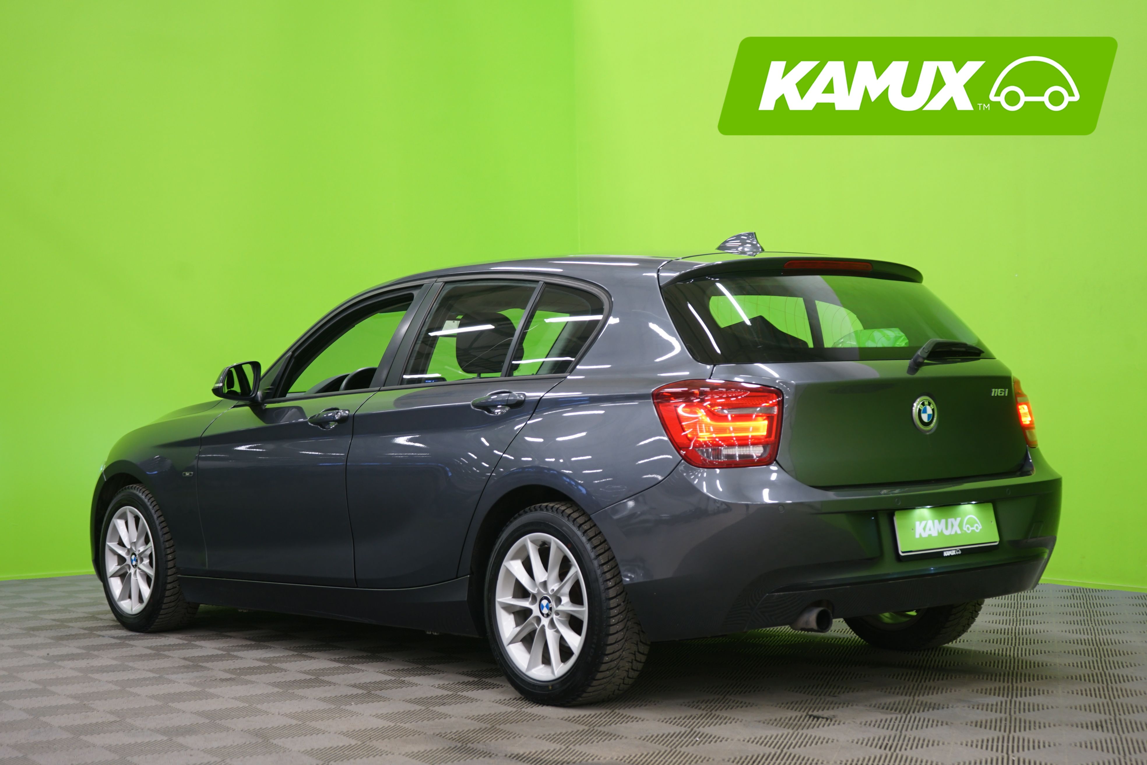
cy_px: 382
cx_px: 574
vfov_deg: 23.4
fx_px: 1848
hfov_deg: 34.5
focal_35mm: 58
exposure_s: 1/5
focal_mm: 58
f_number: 5
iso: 400
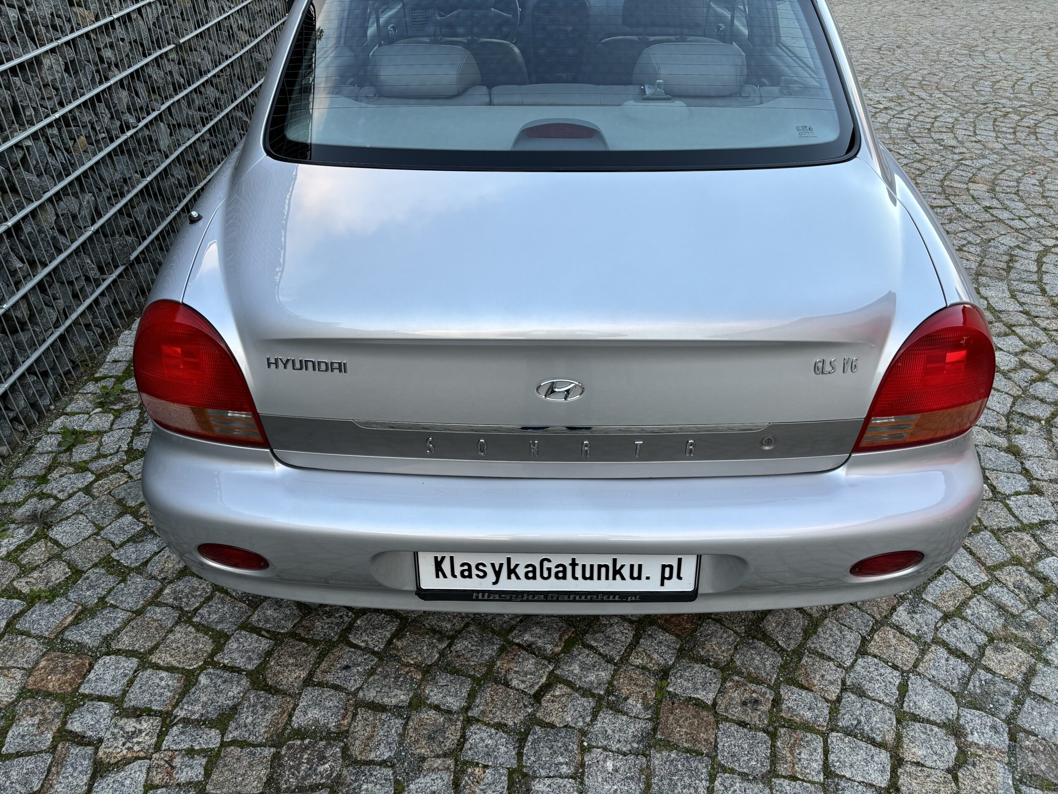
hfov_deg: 67.3
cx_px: 529
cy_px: 397
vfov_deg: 53.1
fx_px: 795
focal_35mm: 26
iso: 40
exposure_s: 1/121
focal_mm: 5.96
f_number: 1.6
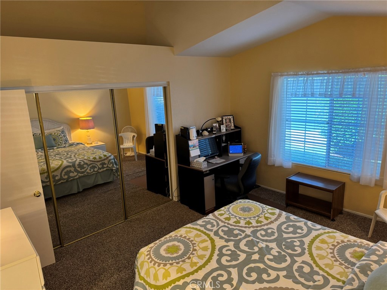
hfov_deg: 71.6
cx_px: 194
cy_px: 145
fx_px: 268
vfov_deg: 56.8
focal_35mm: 24
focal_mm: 6.76
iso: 250
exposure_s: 1/60
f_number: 1.78
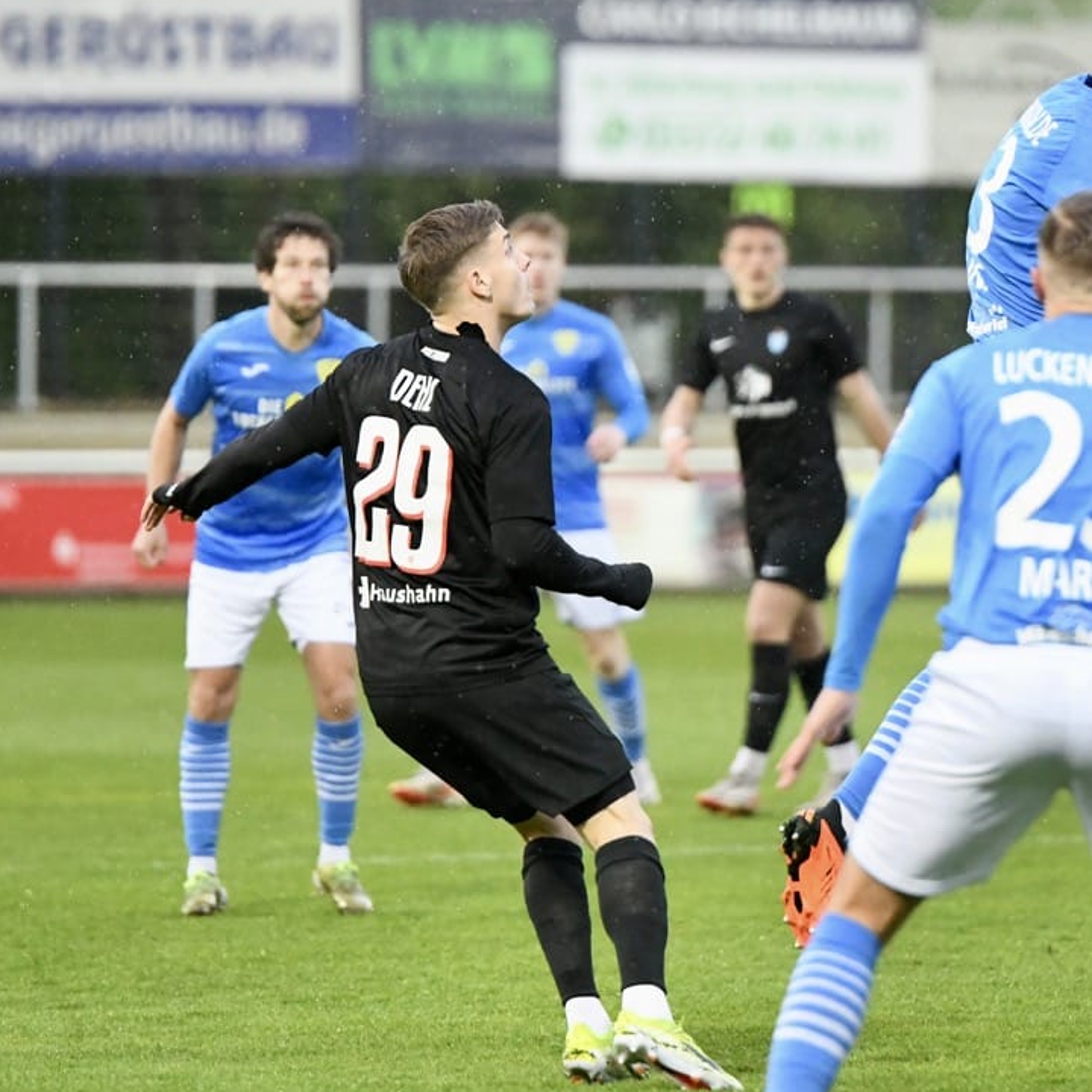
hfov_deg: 6.1
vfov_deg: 6.1
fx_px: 10243
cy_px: 459
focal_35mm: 287
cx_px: 821
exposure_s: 1/1600
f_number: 2.8
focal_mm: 190
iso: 8000
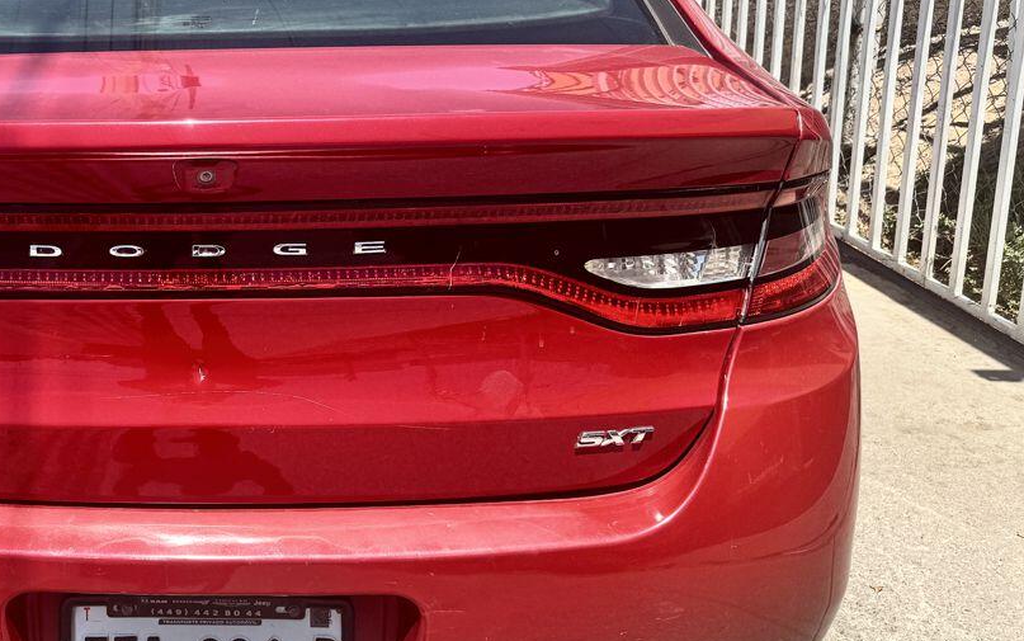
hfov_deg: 41.2
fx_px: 1256
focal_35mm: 45
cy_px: 230
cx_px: 123
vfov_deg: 28.5
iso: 80
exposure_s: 1/3413
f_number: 1.78
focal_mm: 6.76
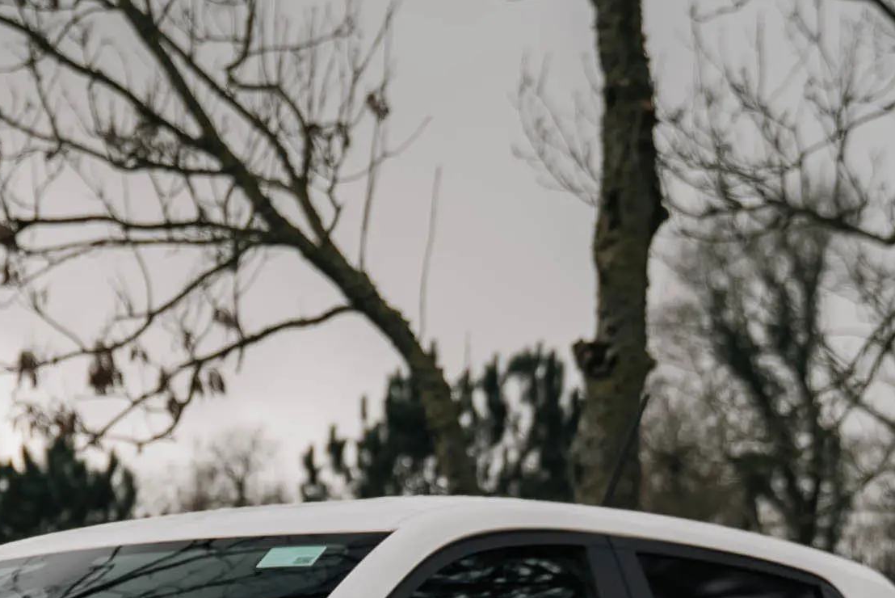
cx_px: 70
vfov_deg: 10.6
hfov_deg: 16.4
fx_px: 3059
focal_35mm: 123
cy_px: 984
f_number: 2.8
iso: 100
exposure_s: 1/100
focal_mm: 33
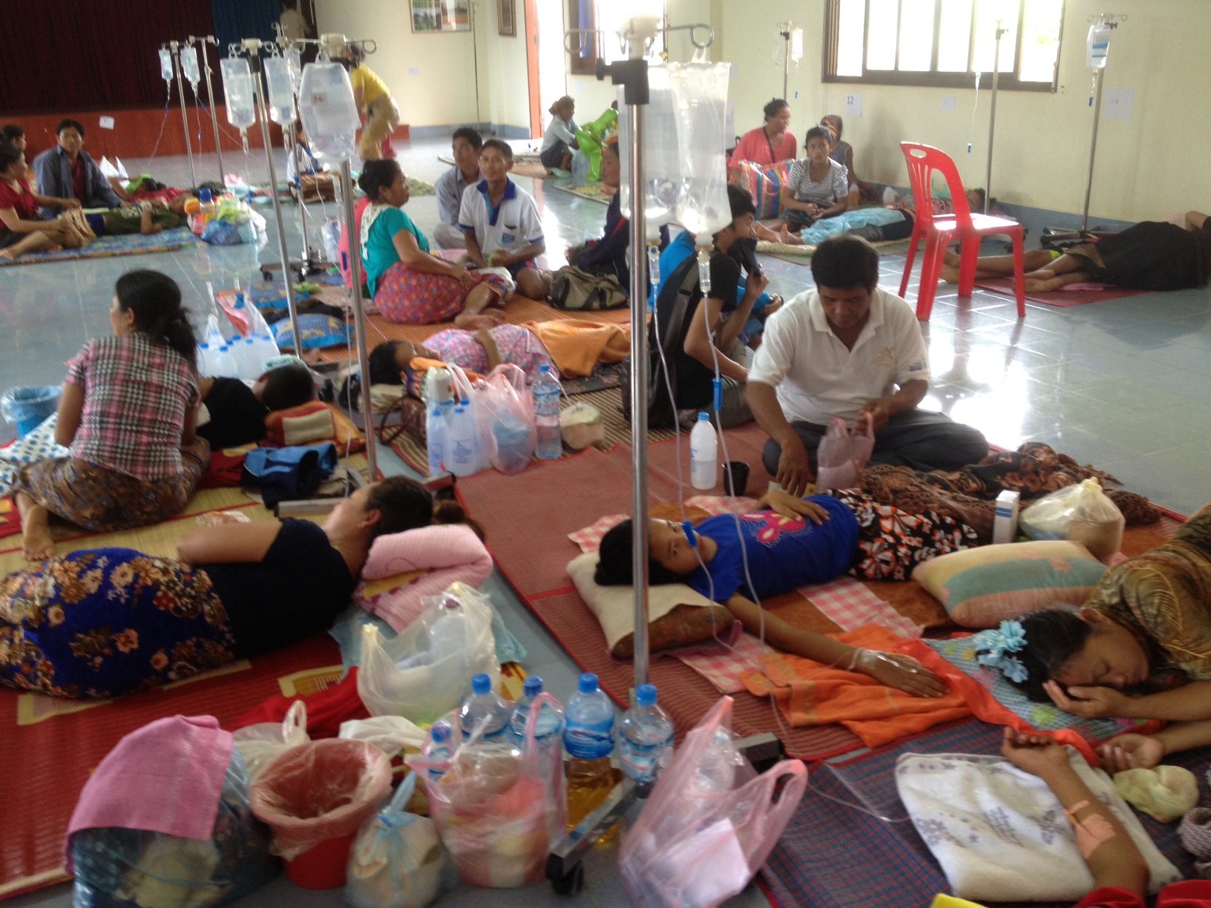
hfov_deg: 52.6
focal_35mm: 35
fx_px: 1224
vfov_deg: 40.7
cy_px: 454
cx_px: 606
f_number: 2.4
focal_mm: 4.28
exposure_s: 1/20
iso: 80
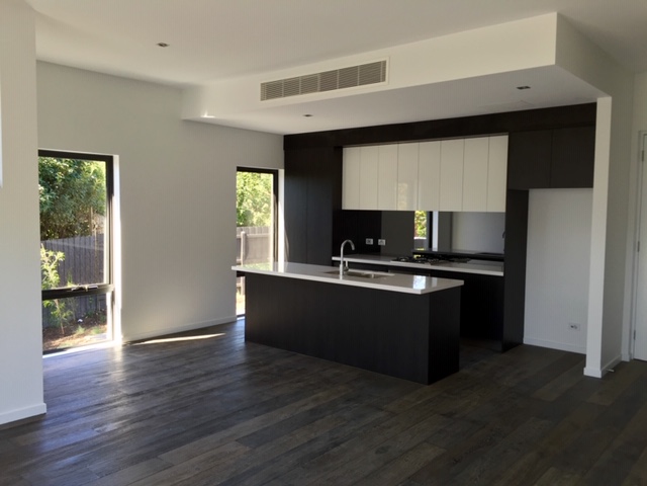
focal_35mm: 29
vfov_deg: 48.2
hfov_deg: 61.7
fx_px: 542
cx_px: 324
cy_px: 243
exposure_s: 1/60
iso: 40
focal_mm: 4.15
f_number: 2.2
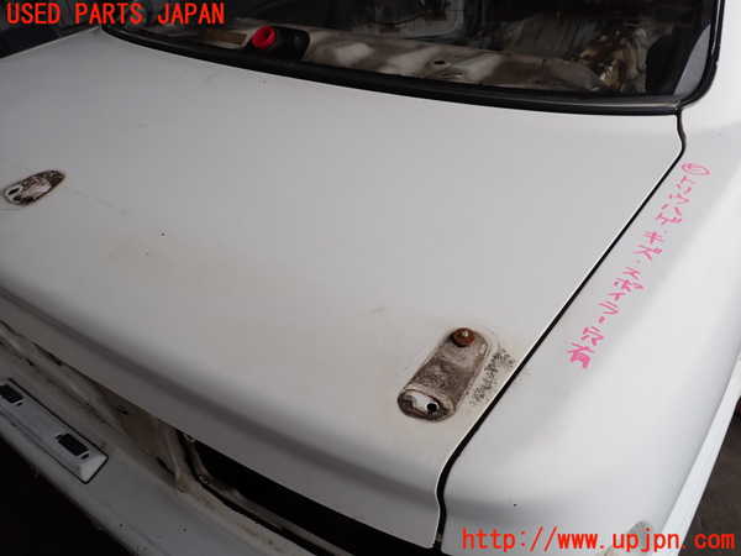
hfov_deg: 69.4
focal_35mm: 25
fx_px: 535
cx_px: 370
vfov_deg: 54.9
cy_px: 278
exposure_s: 1/200
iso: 100
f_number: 2.8
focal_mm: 4.5
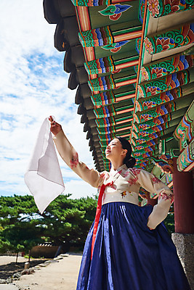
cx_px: 97
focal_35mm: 31
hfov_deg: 42.4
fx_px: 250
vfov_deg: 60.3
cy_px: 145
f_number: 2.8
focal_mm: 31
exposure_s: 1/2500
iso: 100
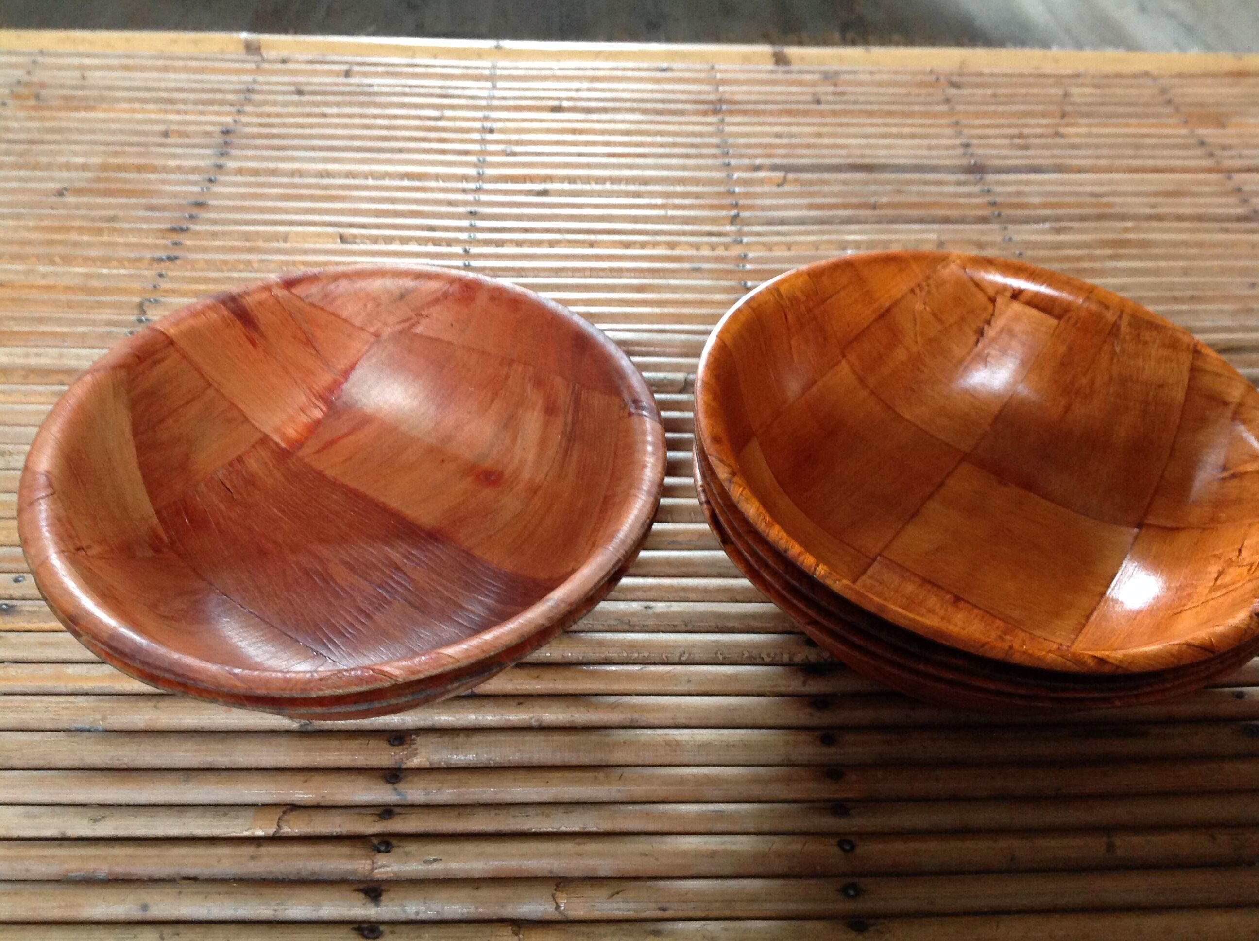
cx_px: 630
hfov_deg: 52.7
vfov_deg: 40.6
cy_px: 470
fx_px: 1271
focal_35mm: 35
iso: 200
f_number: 2.4
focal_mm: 4.28
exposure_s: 1/15
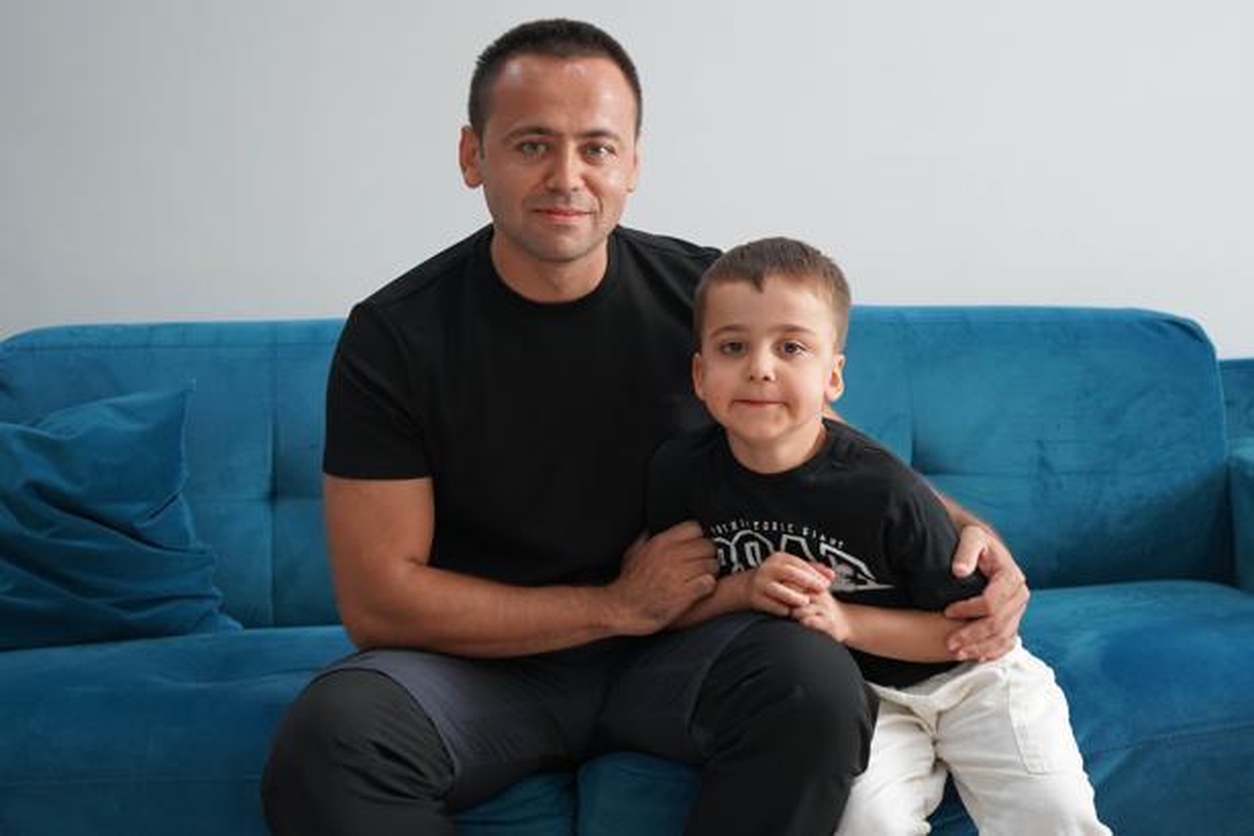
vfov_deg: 30.5
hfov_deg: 44.5
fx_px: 1533
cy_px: 418
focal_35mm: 44
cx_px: 627
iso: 3200
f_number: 4.5
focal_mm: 44
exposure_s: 1/160
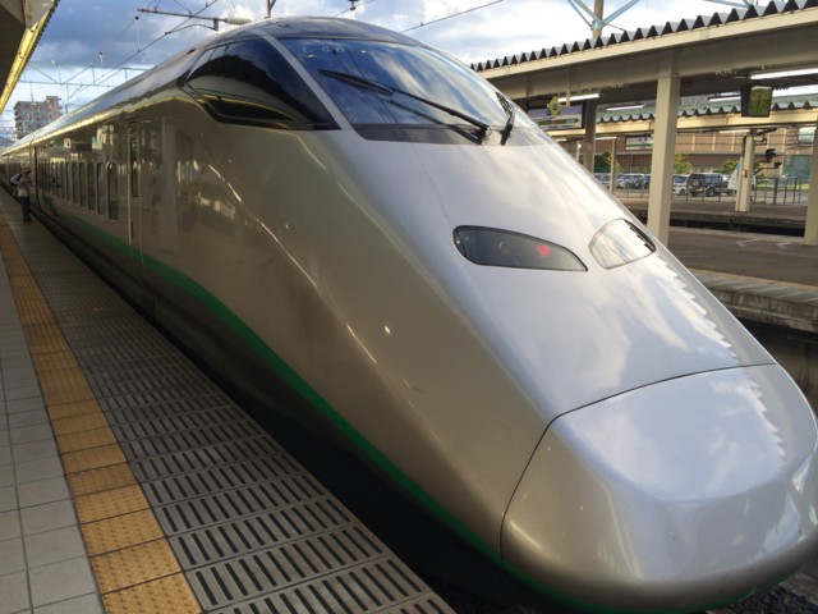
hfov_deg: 60.0
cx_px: 409
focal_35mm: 30
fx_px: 709
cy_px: 307
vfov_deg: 46.8
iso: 32
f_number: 2.2
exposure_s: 1/540
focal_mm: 4.12
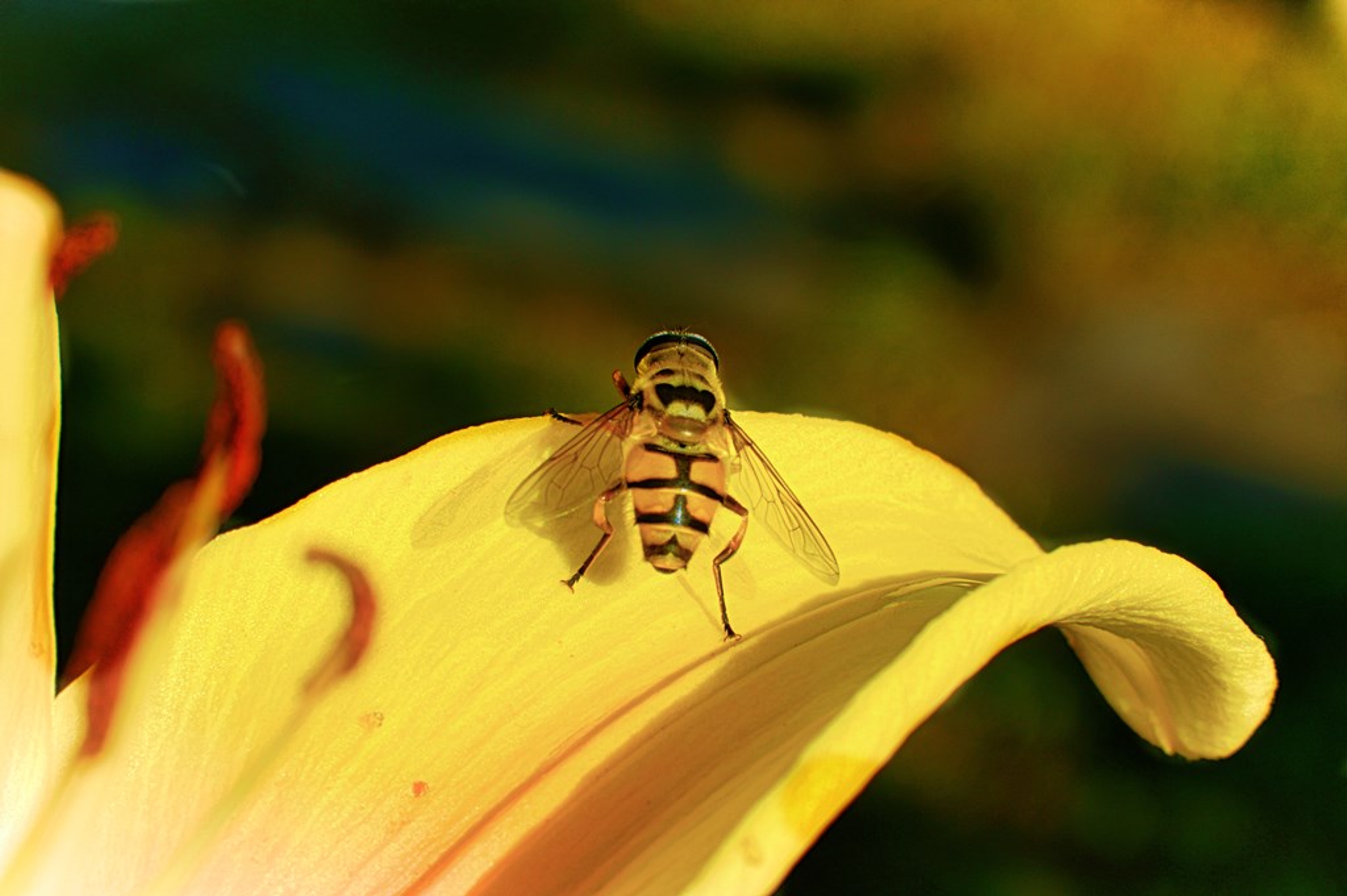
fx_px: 4486
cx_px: 674
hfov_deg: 17.1
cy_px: 448
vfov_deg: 11.4
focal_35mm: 120
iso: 140
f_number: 16
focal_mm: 80
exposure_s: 1/125
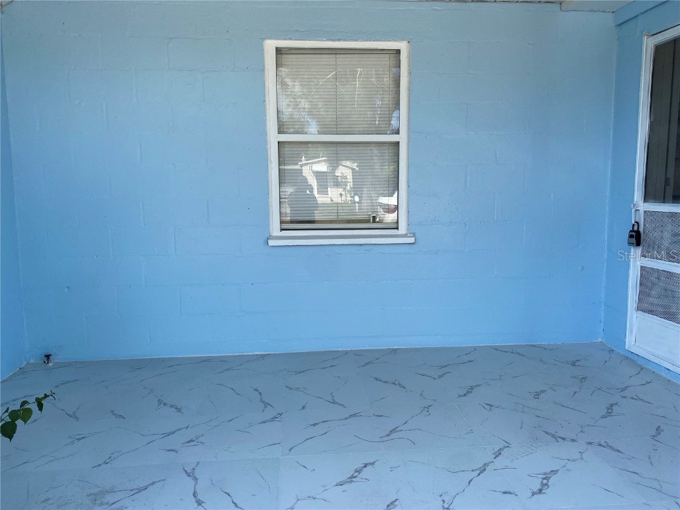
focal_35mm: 26
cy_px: 255
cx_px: 340
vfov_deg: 53.1
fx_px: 511
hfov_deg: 67.3
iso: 32
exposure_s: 1/788
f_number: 1.8
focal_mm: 4.25
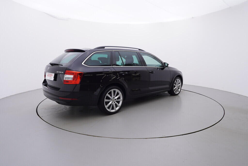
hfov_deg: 77.3
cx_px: 124
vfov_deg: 56.2
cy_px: 83
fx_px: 155
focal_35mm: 22
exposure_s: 1/80
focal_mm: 15
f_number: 5
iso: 200
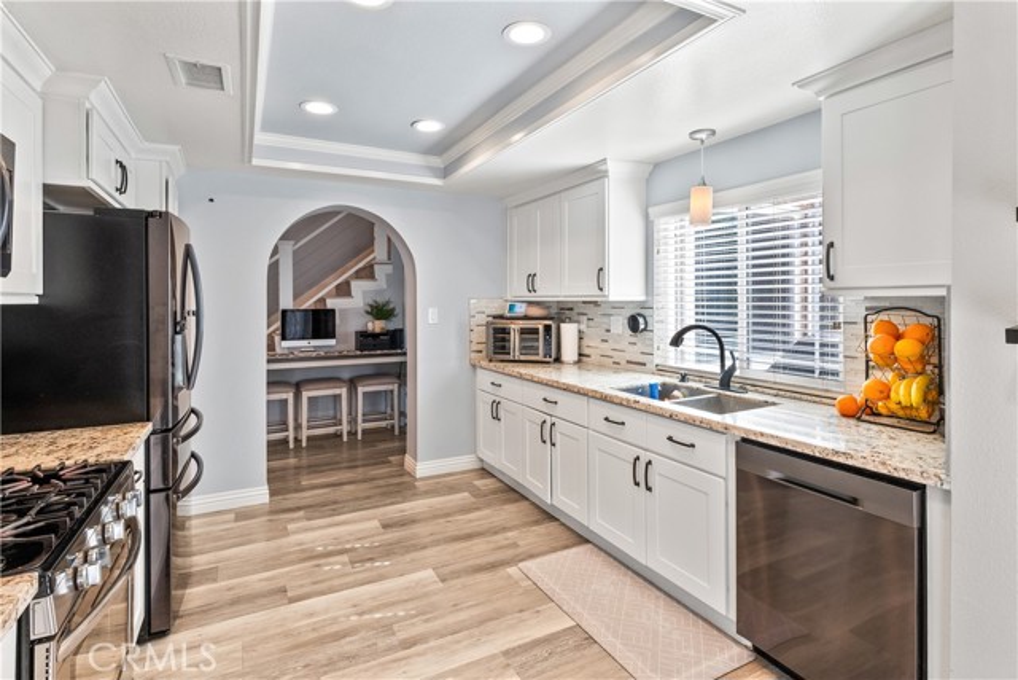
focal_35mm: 18
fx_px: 509
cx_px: 509
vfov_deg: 67.4
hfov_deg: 90.0
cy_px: 340
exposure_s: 1/20
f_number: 9
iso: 640
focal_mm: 12
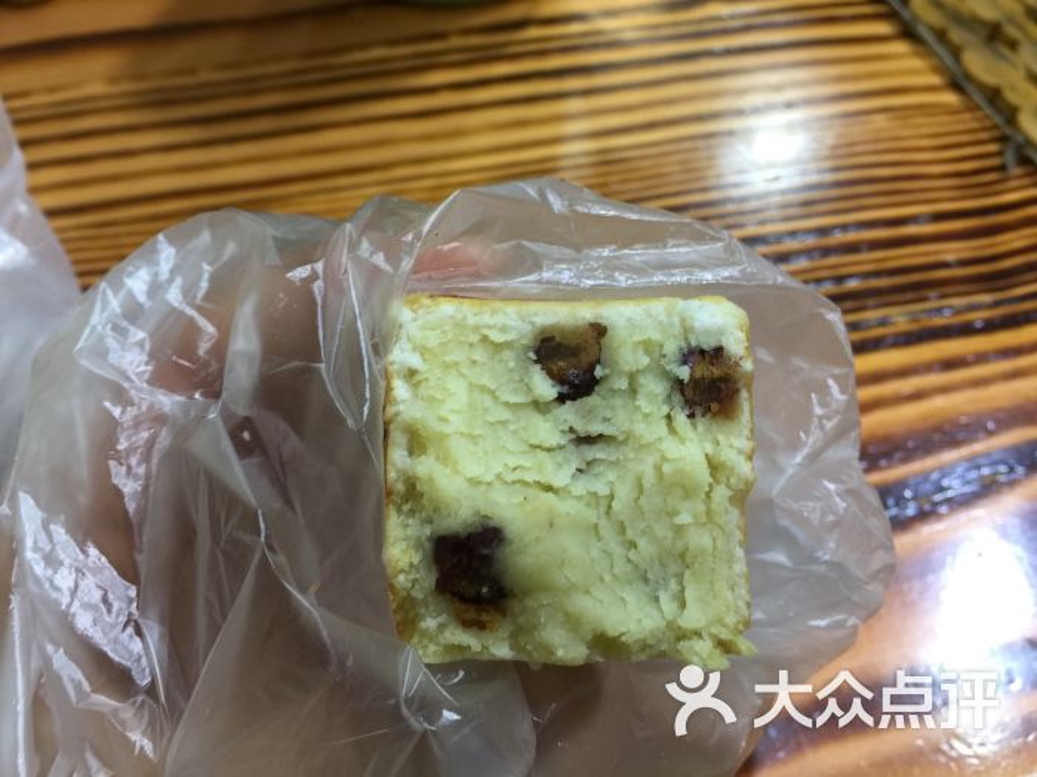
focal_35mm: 29
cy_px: 388
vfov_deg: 48.2
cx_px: 518
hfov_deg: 61.7
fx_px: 869
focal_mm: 4.15
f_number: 2.2
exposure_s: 1/17
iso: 50
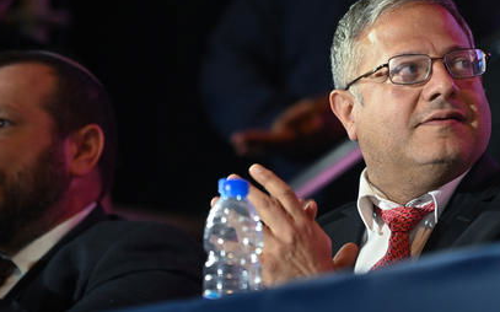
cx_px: 393
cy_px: 116
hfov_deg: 5.5
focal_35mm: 381
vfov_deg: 3.4
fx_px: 5190
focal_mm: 190
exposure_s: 1/200
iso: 1600
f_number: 2.8
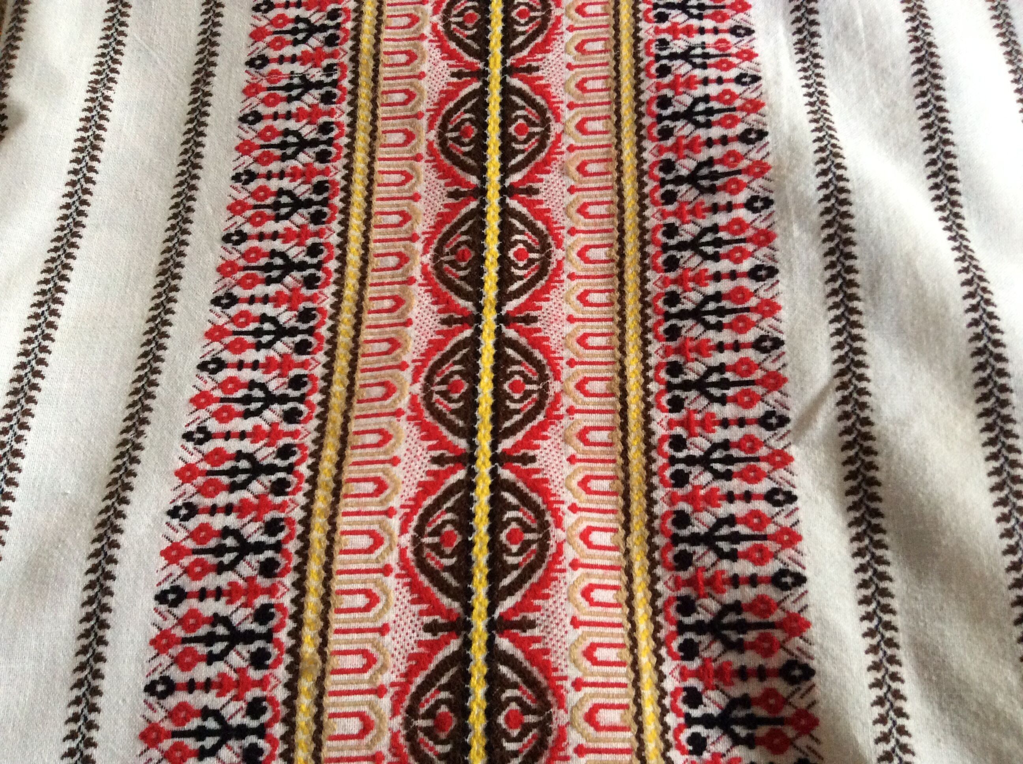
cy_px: 382
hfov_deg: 56.9
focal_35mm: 32
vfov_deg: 44.1
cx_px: 512
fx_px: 944
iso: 160
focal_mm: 3.3
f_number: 2.4
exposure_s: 1/25
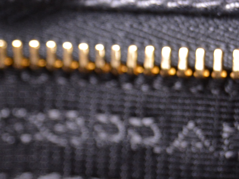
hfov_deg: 6.1
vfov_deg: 4.6
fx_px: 2223
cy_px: 15
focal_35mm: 322
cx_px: 54
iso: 800
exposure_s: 1/50
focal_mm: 55
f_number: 5.6
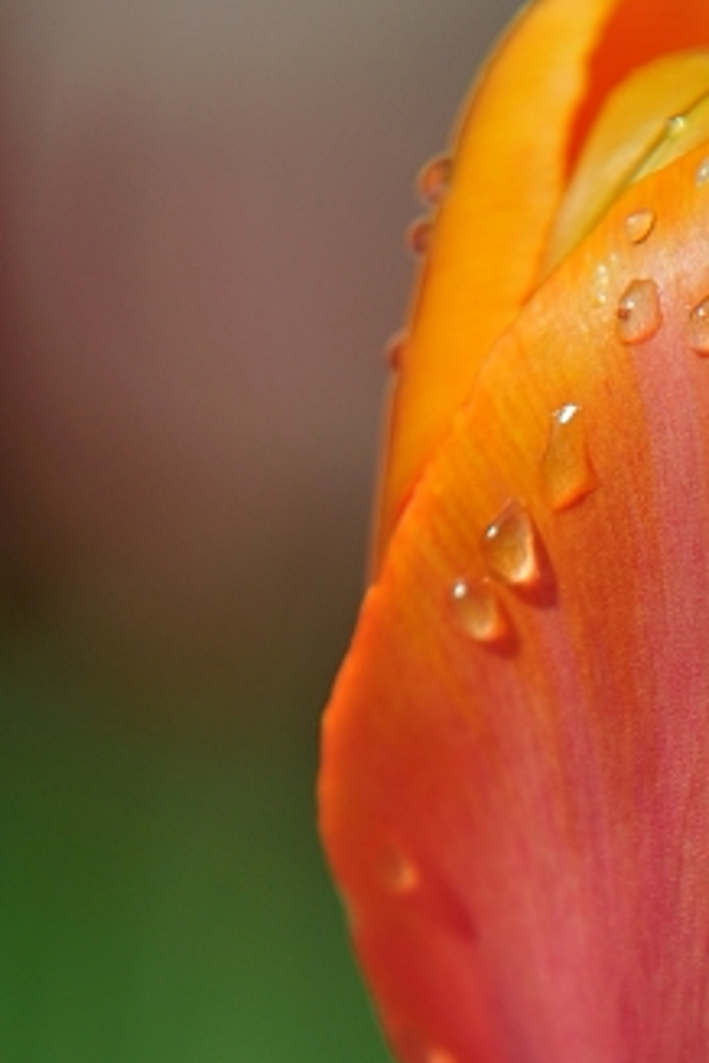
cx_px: 826
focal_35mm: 489
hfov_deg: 2.8
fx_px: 14445
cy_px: 748
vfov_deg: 4.2
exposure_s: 1/1250
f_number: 4
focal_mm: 200
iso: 250
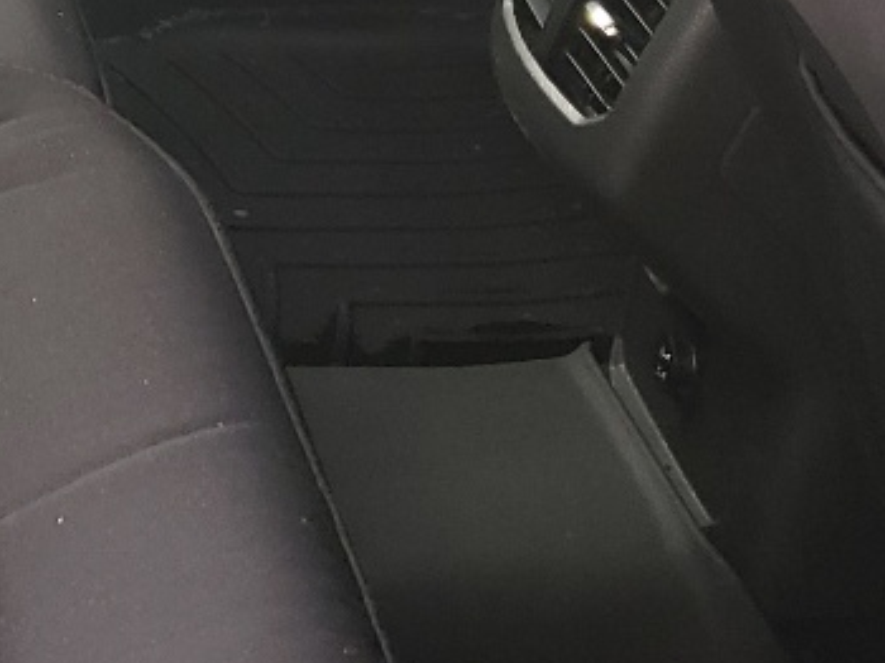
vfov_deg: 11.8
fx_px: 3040
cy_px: -372
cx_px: -450
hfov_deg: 15.3
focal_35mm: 119
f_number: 1.5
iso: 84
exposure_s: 1/50
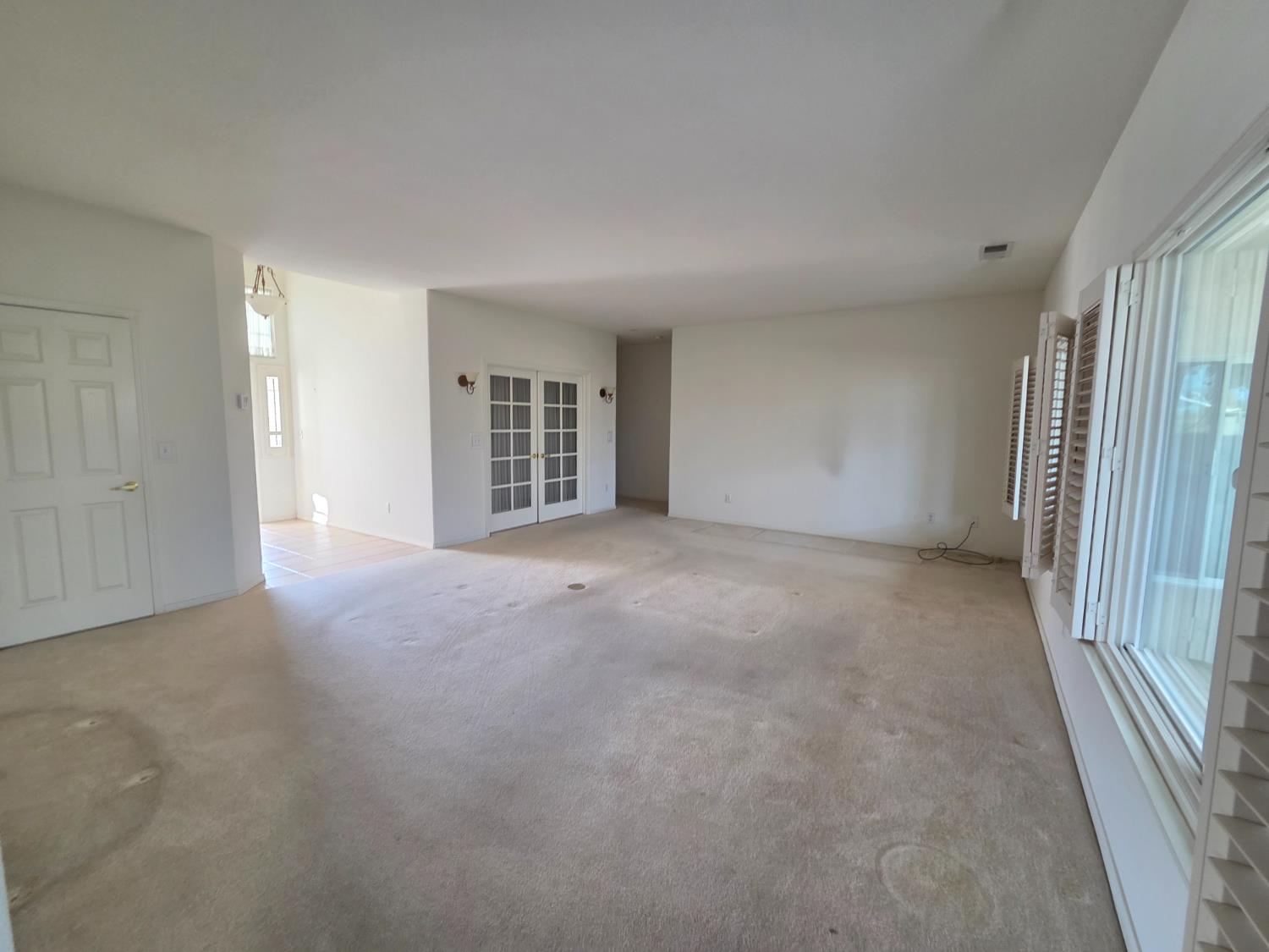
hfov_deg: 106.2
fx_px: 477
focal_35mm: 13
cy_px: 476
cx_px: 634
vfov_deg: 89.9
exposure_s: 1/60
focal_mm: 2.2
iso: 160
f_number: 2.2
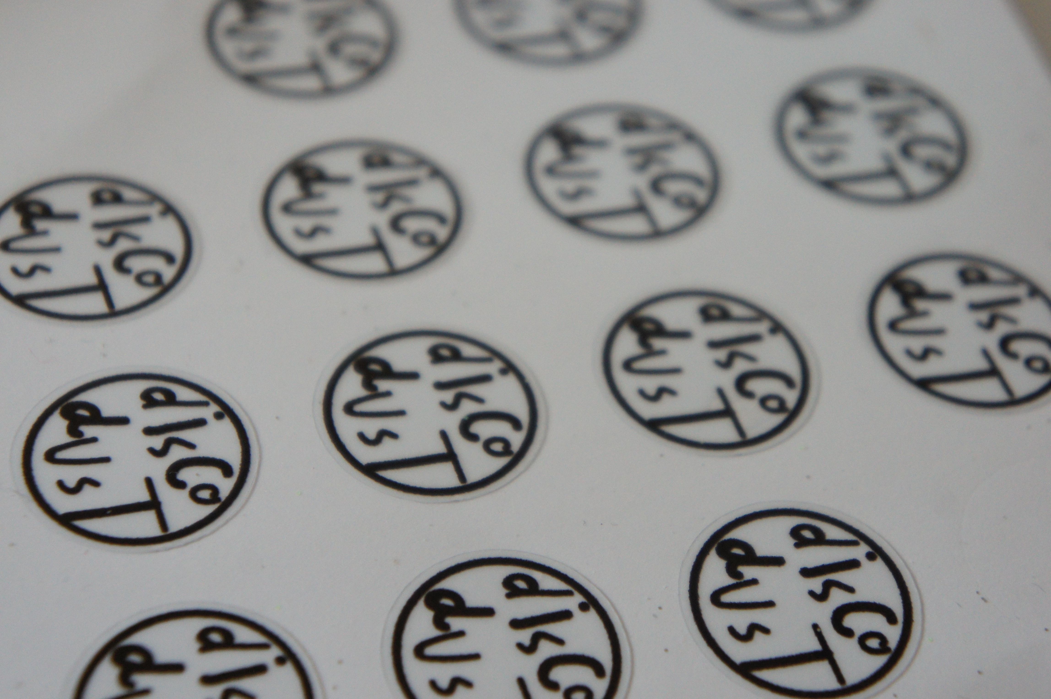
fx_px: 2407
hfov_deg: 24.6
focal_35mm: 82
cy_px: 350
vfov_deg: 16.5
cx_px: 526
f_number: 5.6
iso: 1600
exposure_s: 1/100
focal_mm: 55
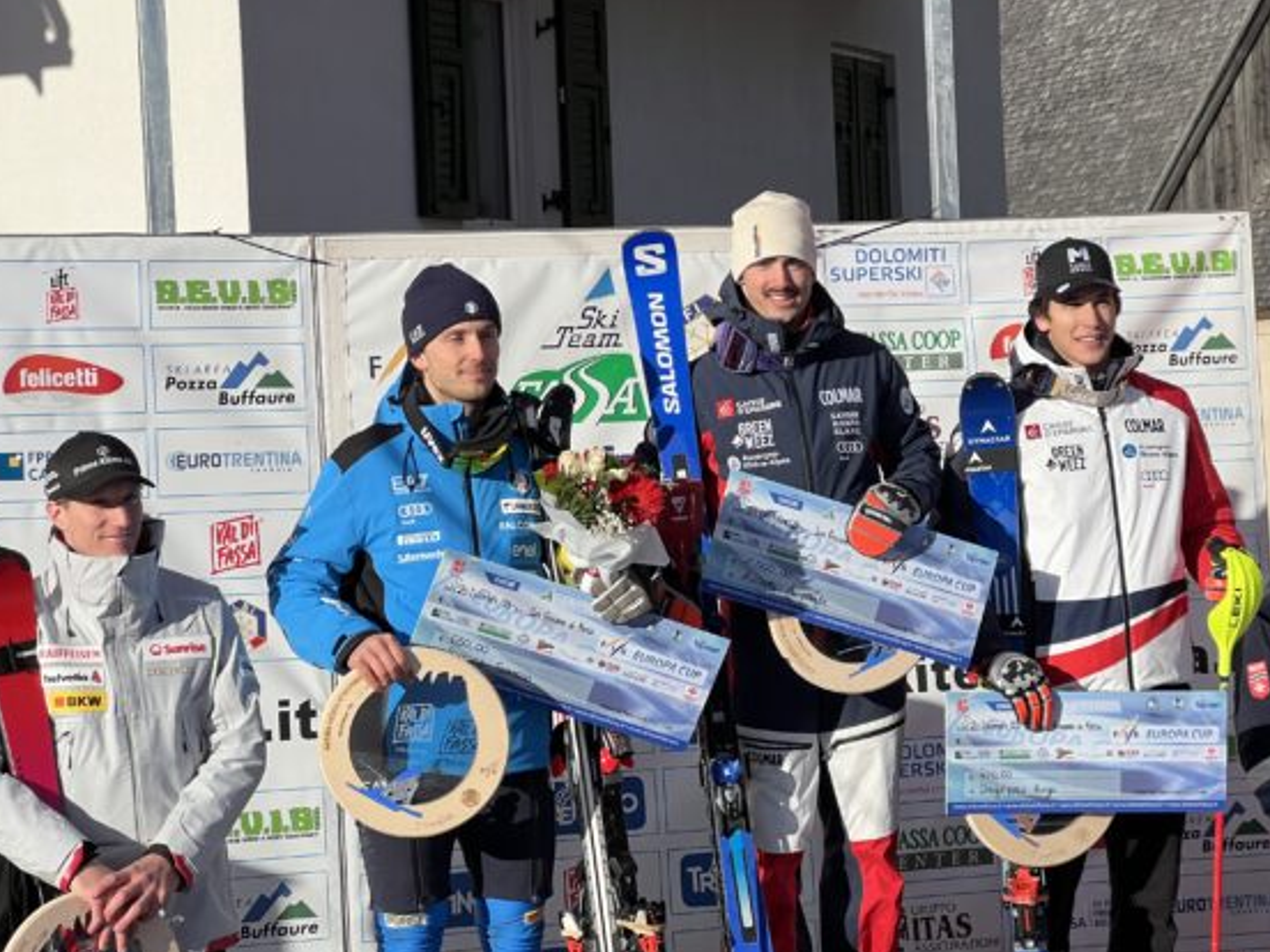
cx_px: 711
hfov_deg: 20.2
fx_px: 3559
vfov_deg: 15.2
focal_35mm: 97
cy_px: 465
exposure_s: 1/1429
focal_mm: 9
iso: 32
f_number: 2.8
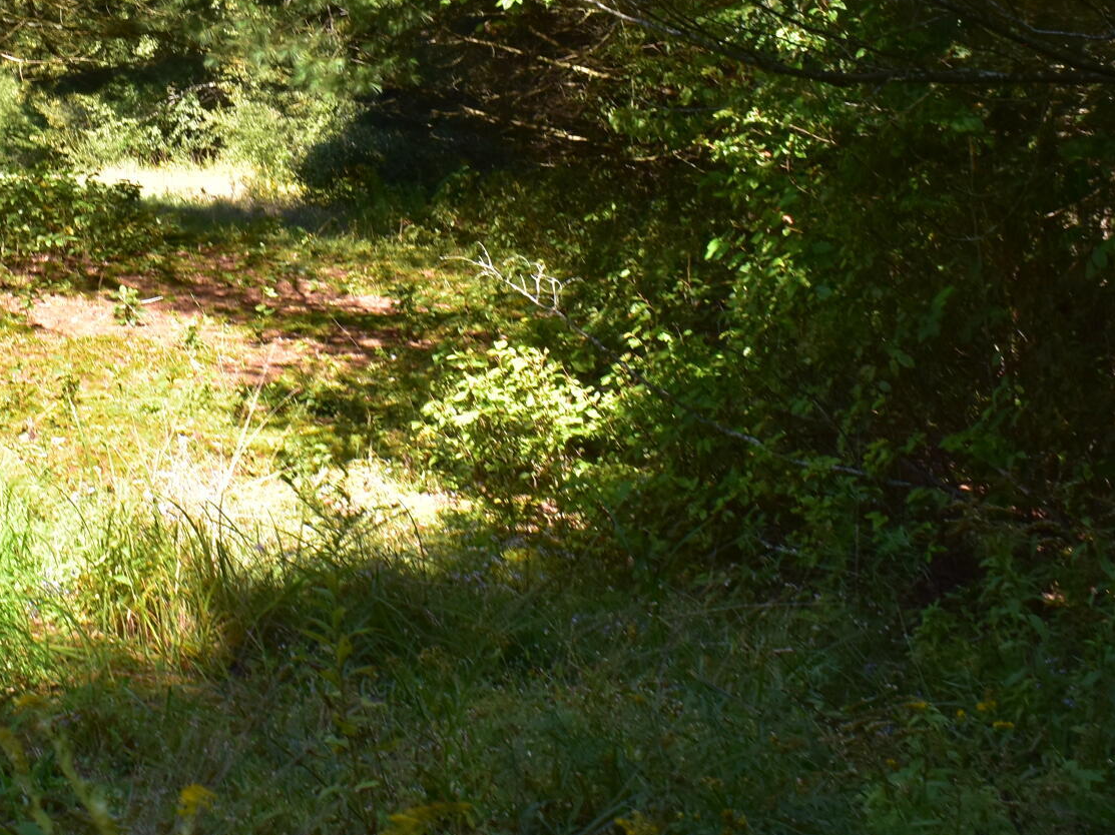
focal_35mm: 70
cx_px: 119
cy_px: 25
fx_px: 2254
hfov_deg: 26.9
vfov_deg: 20.4
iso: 400
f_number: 9
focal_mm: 18
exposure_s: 1/160
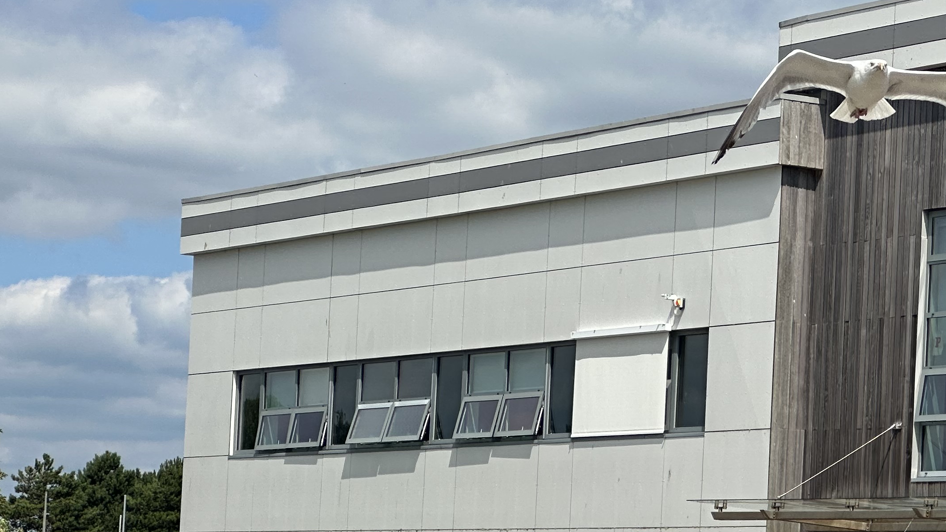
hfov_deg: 13.4
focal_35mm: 159
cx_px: 866
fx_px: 3989
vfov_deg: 7.6
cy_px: 493
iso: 32
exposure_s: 1/1119
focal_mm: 9
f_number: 2.8
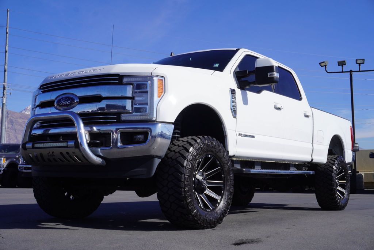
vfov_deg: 29.9
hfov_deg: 43.6
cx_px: 187
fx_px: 468
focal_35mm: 45
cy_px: 125
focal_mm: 30
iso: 100
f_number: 11
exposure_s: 1/200
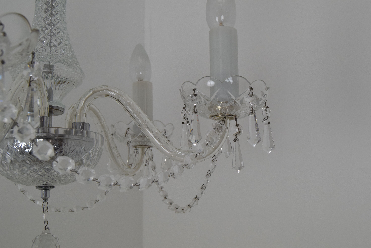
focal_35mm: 42
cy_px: 124
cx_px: 186
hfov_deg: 46.4
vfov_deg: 31.9
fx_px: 433
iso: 1600
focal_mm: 28
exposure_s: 1/320
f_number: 9
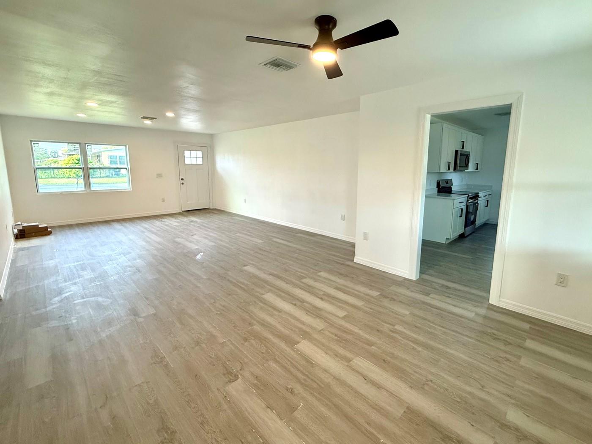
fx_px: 274
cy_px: 207
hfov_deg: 94.3
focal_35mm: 16
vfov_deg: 78.0
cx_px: 318
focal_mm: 2.22
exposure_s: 1/120
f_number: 2.2
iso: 250
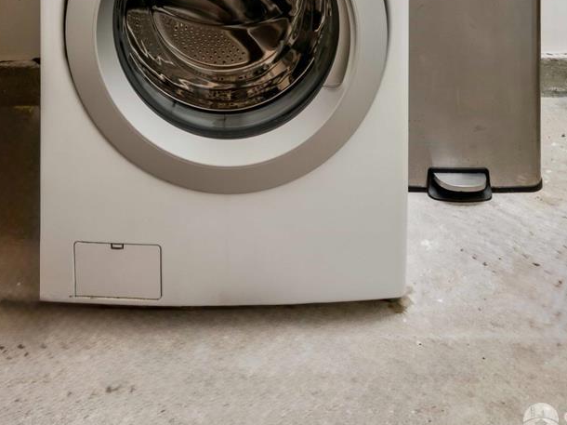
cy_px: -255
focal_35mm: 52
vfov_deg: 21.9
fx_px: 851
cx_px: 205
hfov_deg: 36.6
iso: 640
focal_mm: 22
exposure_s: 1/13
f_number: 8
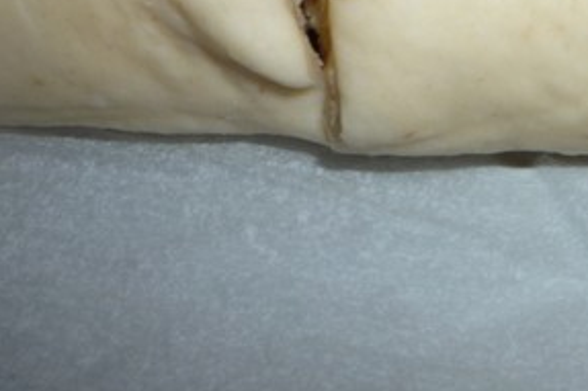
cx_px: 553
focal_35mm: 87
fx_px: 1420
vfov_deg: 15.0
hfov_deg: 22.7
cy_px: -121
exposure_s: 1/30
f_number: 4
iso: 100
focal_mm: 5.2
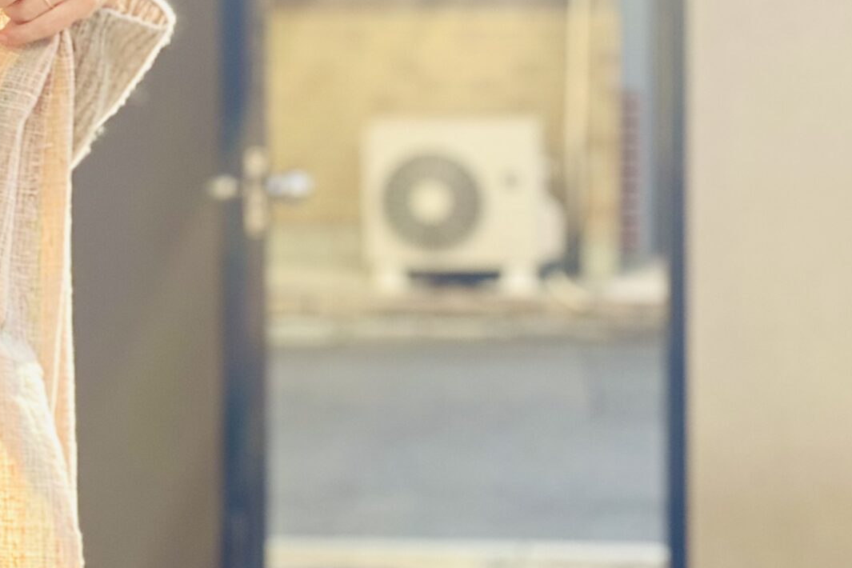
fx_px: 3076
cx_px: 64
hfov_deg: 15.6
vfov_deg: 10.5
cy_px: 37
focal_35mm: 130
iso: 20
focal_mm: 6
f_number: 2
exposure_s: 1/174
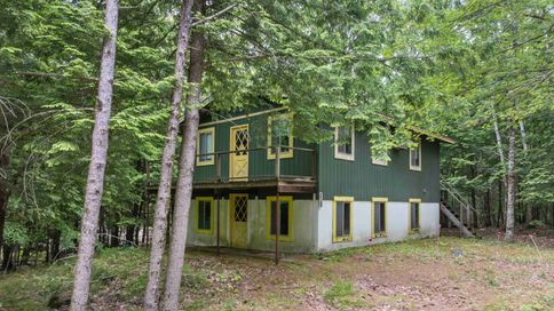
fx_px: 397
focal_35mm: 27
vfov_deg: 42.5
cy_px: 196
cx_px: 277
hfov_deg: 69.9
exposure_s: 1/160
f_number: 2.8
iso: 100
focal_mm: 12.29
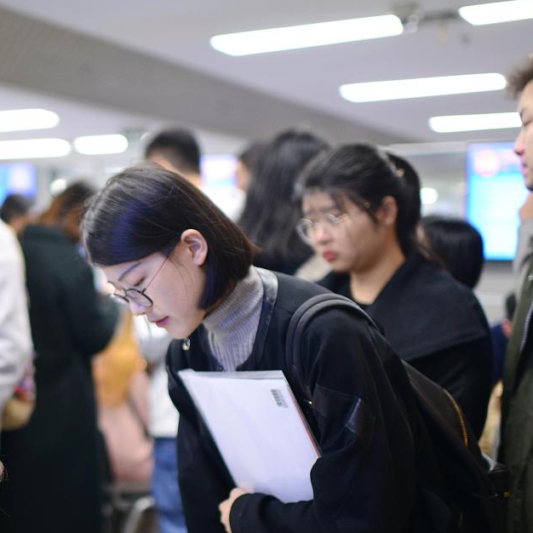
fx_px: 993
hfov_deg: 28.8
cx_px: 44
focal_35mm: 57
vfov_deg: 30.0
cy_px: 324
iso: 800
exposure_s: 1/200
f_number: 1.4
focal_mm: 35
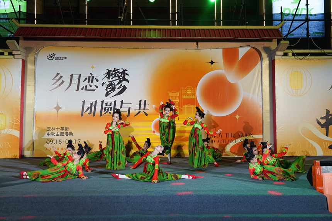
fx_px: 286
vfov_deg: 42.3
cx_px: 166
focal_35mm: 31
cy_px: 110
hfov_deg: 60.3
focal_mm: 31
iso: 400
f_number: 4
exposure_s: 1/160
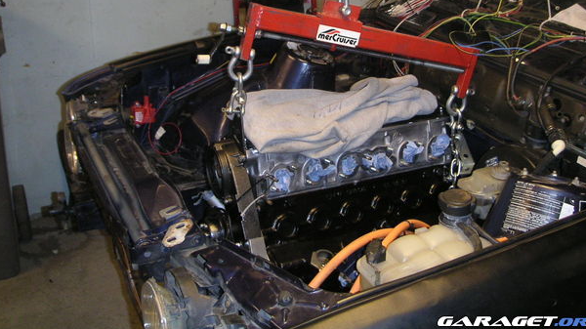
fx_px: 668
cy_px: 97
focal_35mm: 43
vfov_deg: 27.4
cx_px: 292
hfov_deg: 47.4
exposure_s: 1/45
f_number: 2.8
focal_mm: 5.7
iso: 160
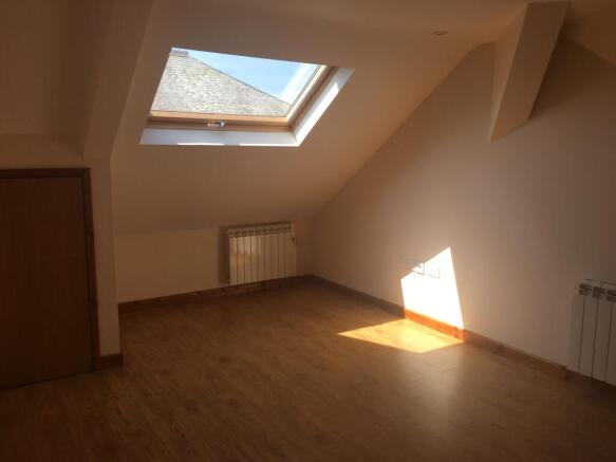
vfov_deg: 48.2
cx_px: 308
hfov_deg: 61.7
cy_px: 231
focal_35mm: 29
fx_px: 516
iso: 25
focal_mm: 4.15
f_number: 2.2
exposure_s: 1/348
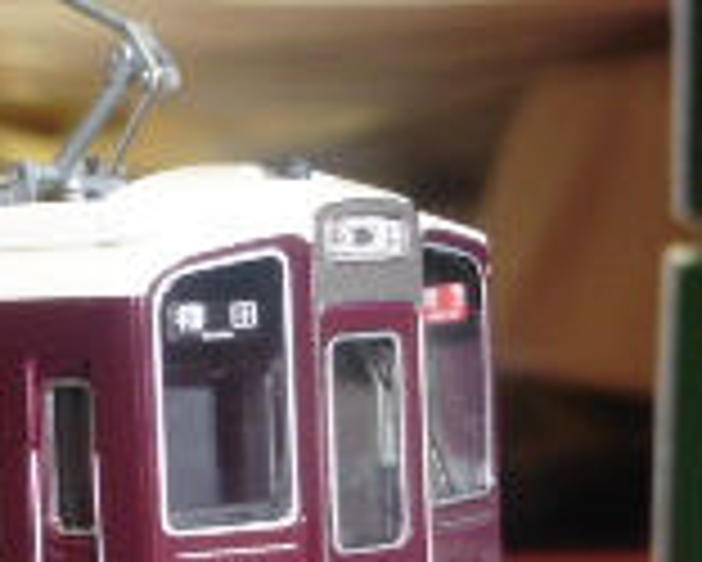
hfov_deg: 12.4
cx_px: 342
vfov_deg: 9.9
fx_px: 3243
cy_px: 504
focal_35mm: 156
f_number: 4.5
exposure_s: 1/2.5
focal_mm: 6.9
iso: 200
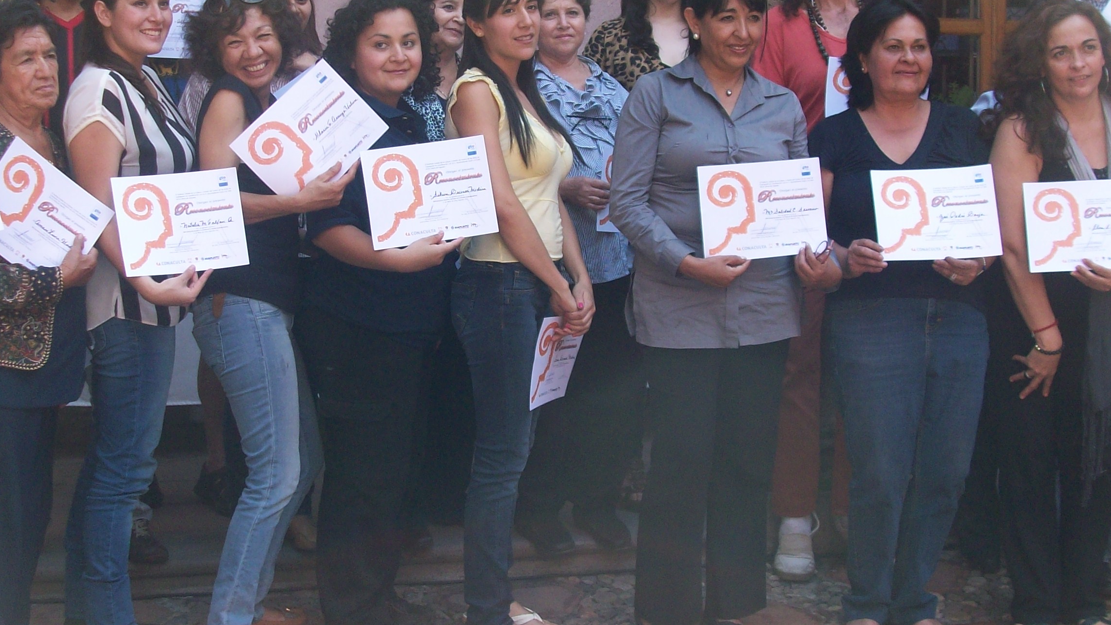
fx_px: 1561
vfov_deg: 22.4
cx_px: 520
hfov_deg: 39.2
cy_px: 144
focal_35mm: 53
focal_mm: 5.7
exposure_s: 1/135
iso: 64
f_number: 2.8
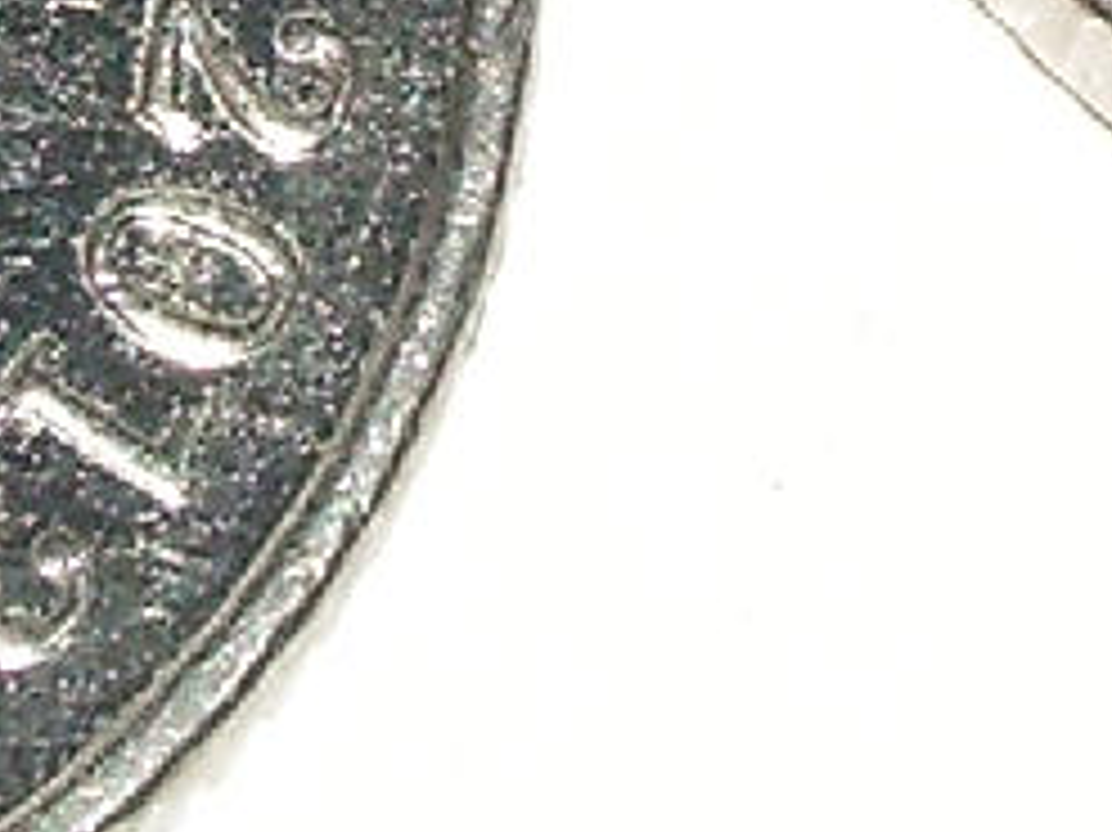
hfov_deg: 6.2
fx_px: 10307
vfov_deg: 4.6
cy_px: -481
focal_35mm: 321
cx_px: 464
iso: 80
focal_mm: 10.2
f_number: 5.6
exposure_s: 1/60
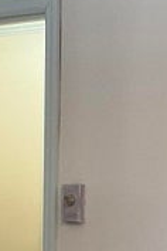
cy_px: 342
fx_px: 1009
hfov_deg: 9.5
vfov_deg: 13.5
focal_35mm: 145
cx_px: 83
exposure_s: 1/60
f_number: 1.8
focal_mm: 3
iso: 80
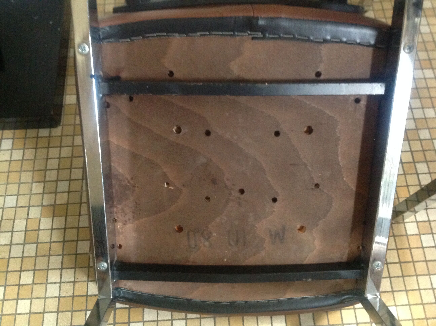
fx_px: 440
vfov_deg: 40.6
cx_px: 218
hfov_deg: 52.7
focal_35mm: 35
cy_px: 163
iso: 500
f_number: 2.4
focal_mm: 4.28
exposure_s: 1/15
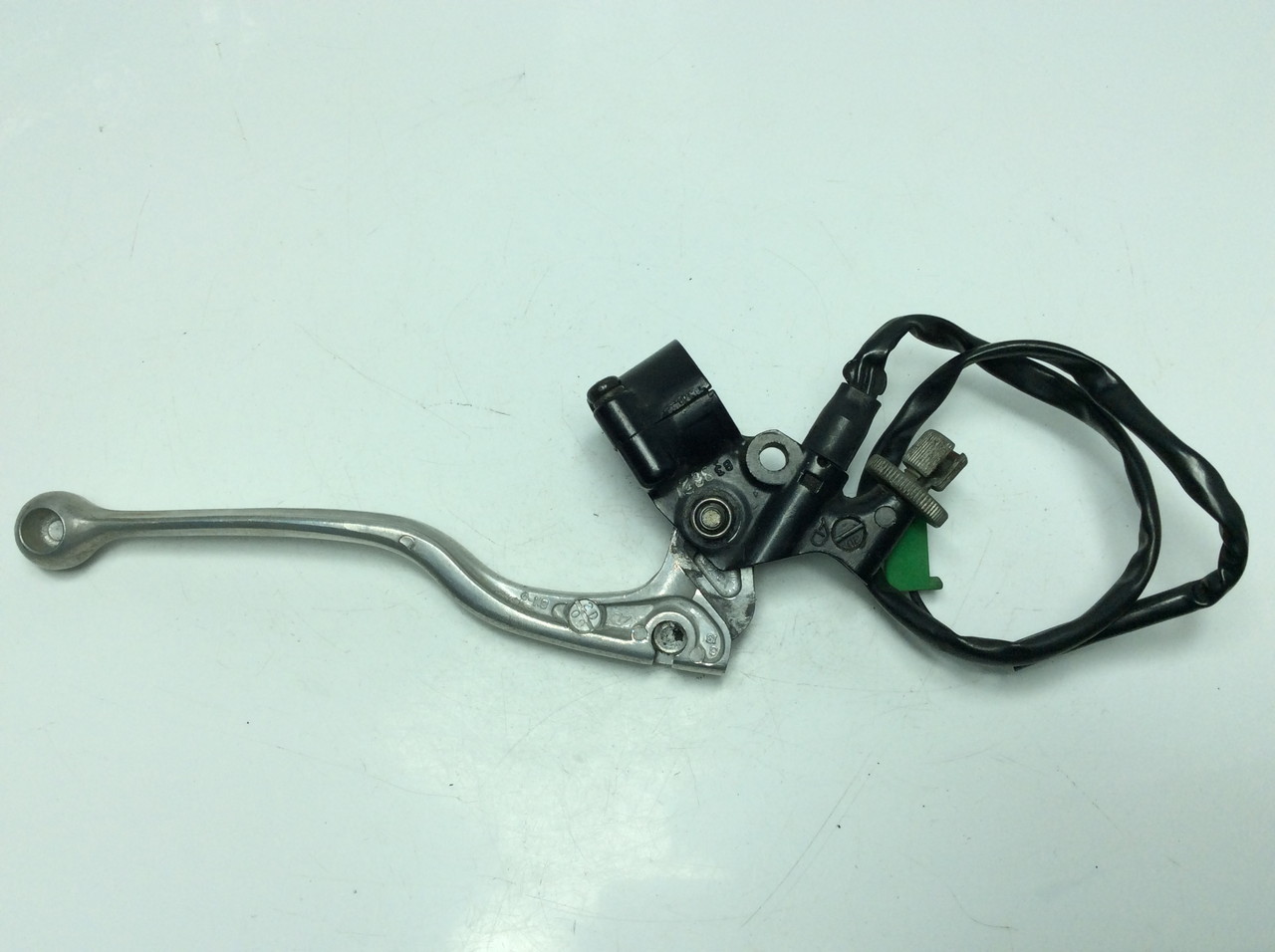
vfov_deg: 44.1
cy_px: 476
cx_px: 638
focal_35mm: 32
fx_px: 1177
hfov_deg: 56.9
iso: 32
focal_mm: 3.3
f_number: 2.4
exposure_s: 1/566
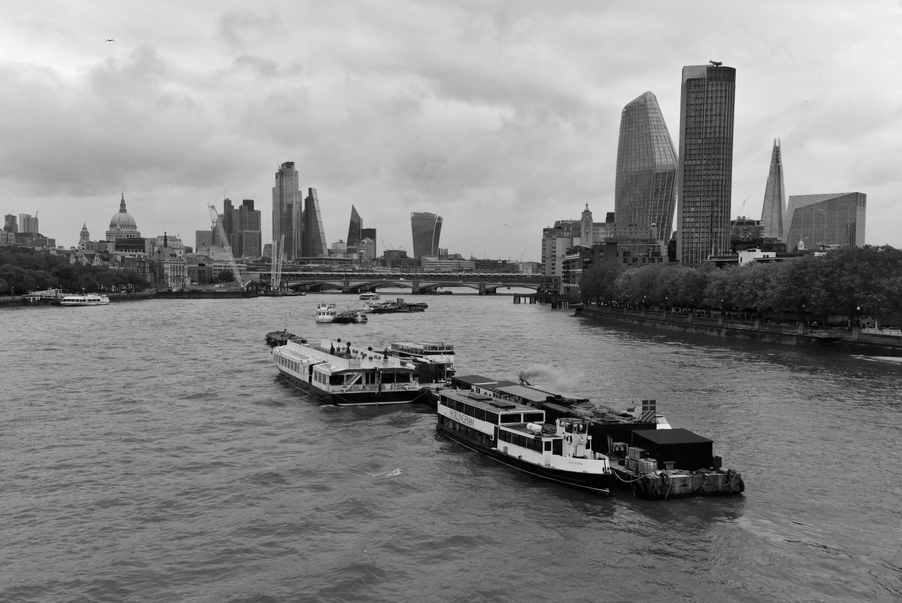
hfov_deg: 48.4
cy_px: 302
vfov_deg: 33.5
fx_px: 1003
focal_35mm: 40
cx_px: 451
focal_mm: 17.9
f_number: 4
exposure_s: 1/640
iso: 500
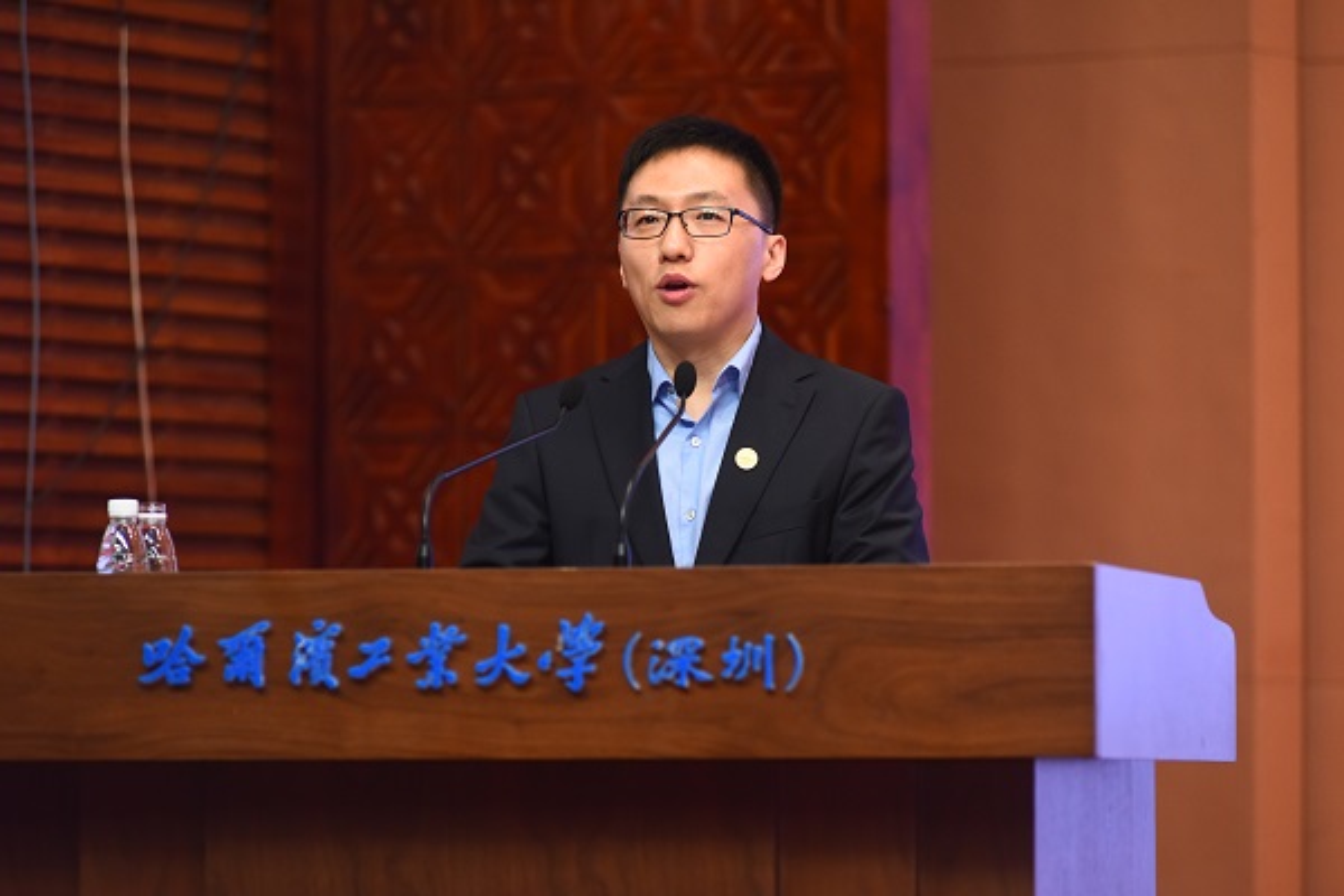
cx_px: 672
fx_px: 6346
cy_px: 448
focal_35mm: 170
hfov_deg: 12.1
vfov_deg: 8.1
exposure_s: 1/200
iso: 2000
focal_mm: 170
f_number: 4
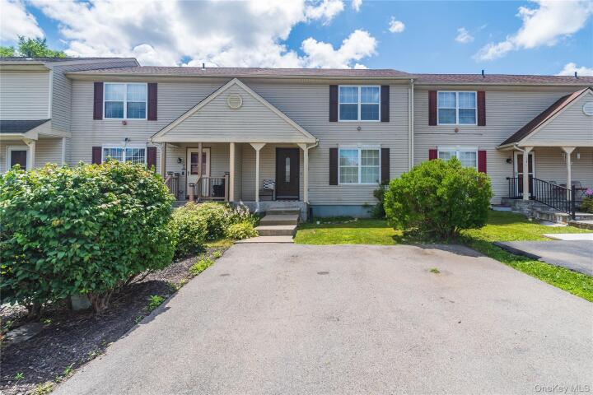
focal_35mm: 15
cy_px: 198
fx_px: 247
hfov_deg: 100.4
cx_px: 296
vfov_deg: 77.3
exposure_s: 1/250
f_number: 8
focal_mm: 10
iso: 100
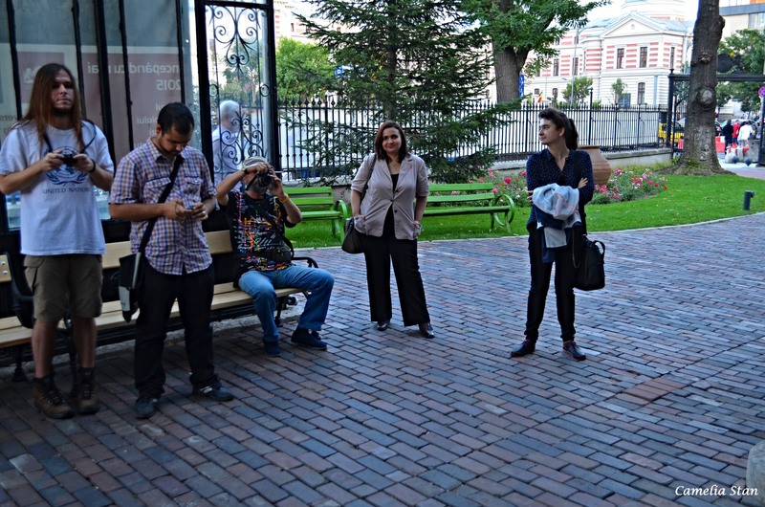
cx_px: 382
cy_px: 254
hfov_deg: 53.2
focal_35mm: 36
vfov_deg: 36.7
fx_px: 763
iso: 200
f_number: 4
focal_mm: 24
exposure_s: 1/30
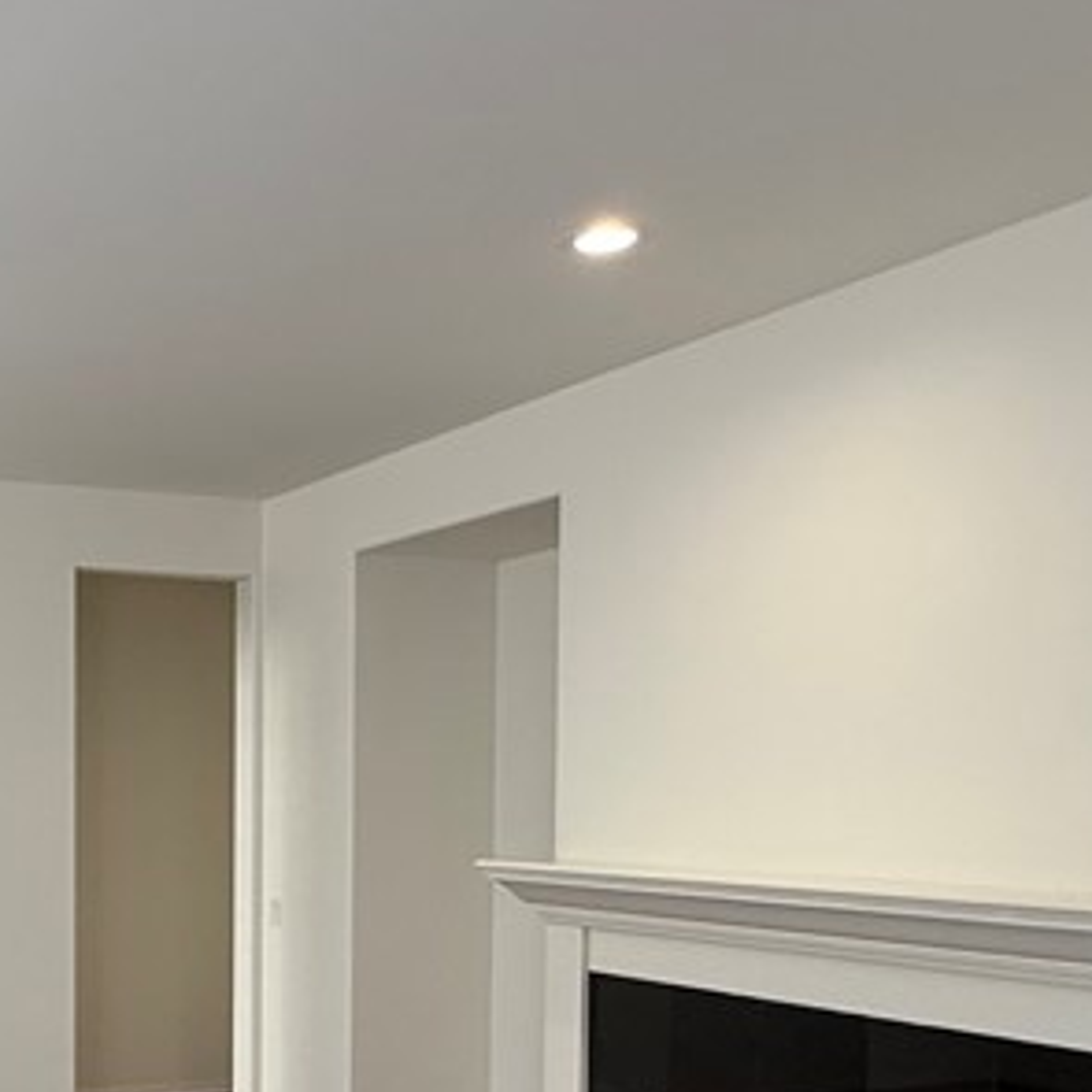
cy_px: 870
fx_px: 1535
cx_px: 74
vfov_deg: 37.8
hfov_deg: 36.3
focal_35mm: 43
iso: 250
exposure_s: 1/120
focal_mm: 2.22
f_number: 2.2
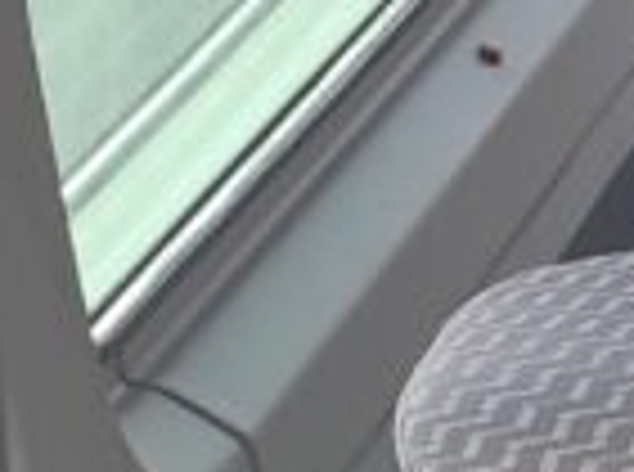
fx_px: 3325
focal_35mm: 182
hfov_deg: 8.7
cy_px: 283
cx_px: 1996
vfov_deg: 8.1
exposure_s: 1/103
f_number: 1.89
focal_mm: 5.43
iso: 100
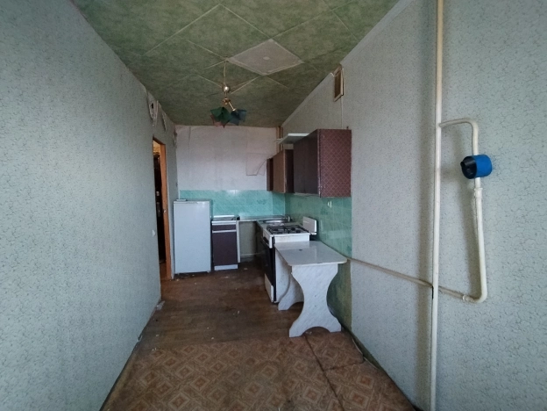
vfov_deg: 74.7
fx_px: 269
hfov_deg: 91.0
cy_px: 206
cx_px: 274
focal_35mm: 17
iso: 390
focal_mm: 1.42
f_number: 2.2
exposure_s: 1/33.3
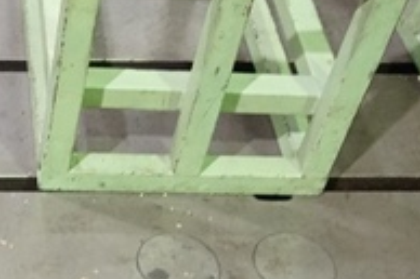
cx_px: -54
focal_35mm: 89
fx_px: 1037
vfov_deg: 15.3
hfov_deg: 21.6
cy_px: 182
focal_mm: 16
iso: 3200
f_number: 3.5
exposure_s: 1/25
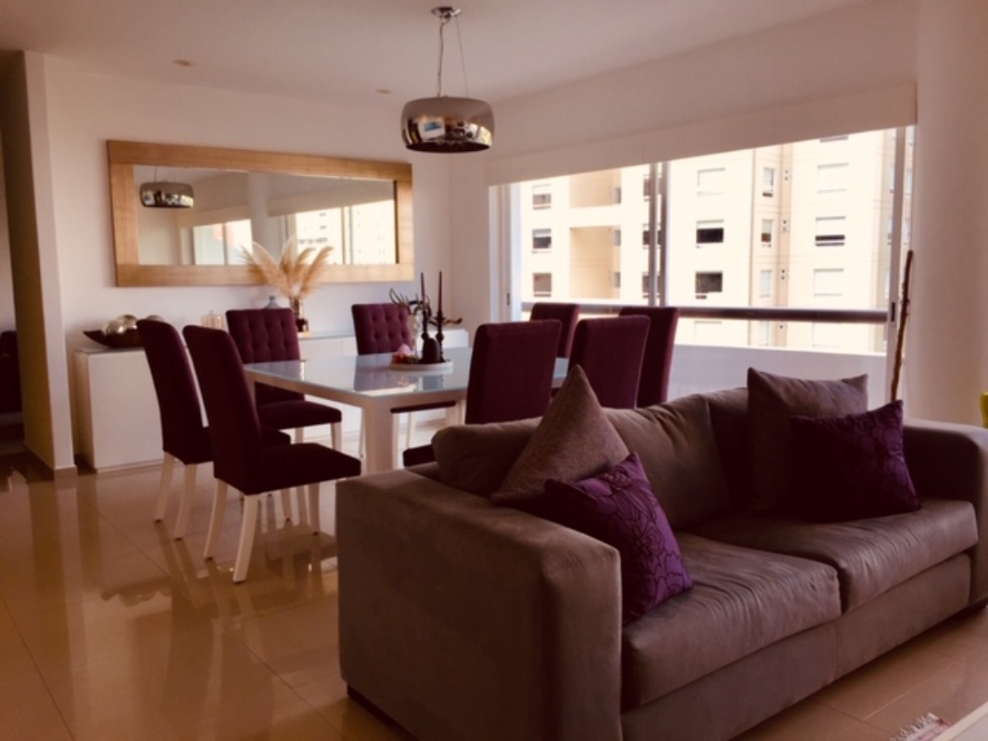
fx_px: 828
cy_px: 370
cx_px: 494
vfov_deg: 48.2
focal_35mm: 29
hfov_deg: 61.6
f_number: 2.2
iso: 32
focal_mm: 4.15
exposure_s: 1/151
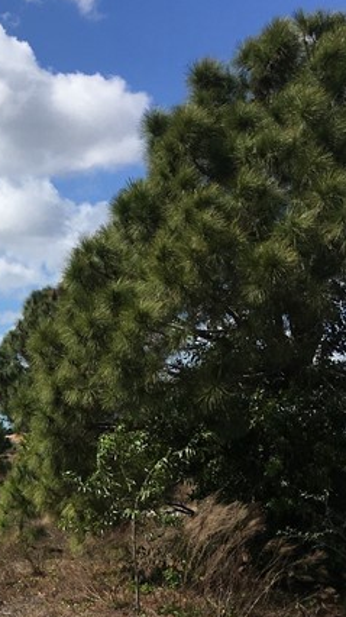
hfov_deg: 14.2
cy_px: 521
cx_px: -253
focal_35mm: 76
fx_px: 1242
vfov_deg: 27.2
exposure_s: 1/2849
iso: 25
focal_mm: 4.15
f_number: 2.2
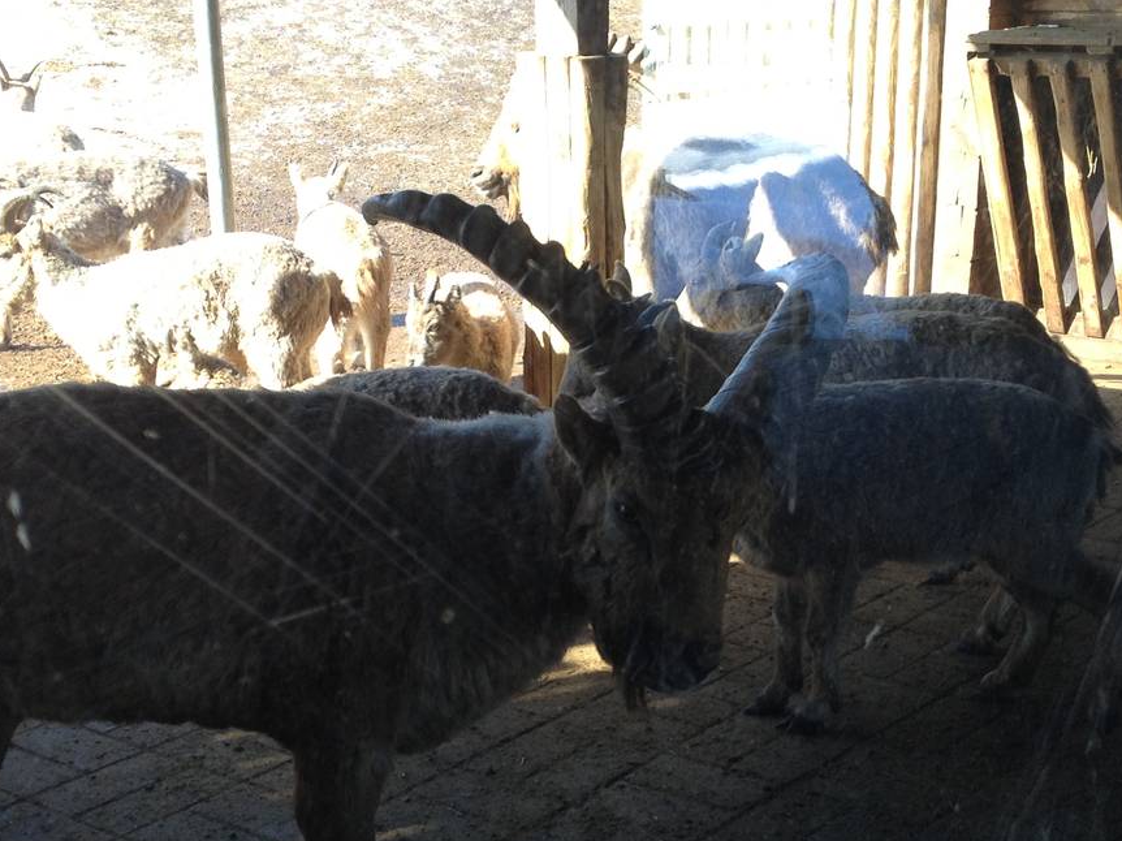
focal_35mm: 65
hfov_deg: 29.8
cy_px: 572
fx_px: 2106
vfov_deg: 22.5
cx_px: 595
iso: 50
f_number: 2.4
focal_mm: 4.28
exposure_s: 1/184
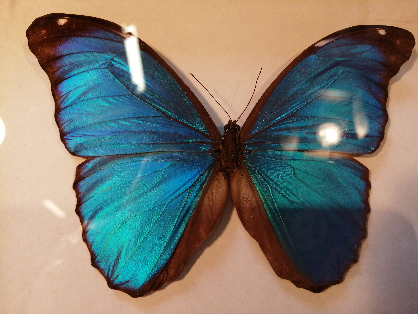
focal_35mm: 26
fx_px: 314
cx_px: 209
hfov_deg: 67.3
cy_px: 157
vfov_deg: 53.1
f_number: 1.8
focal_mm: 3.46
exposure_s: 1/100
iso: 200
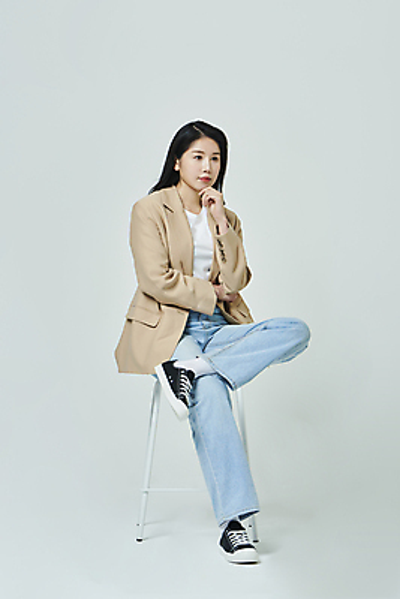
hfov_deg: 19.5
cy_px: 300
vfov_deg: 28.8
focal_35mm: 70
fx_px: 1166
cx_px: 200
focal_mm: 70
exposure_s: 1/125
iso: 100
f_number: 11
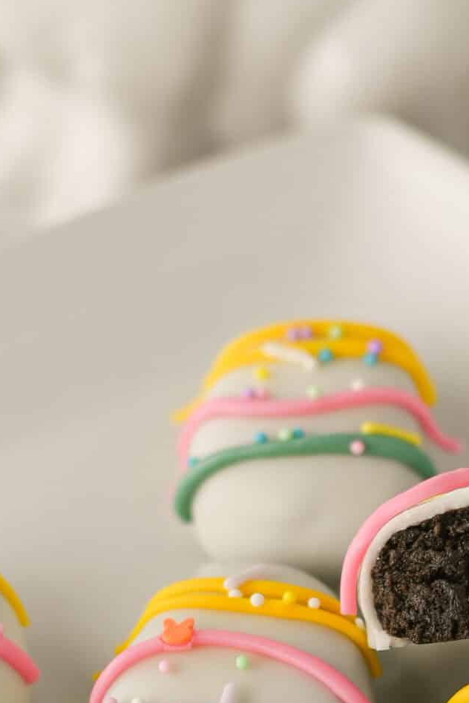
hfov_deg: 10.0
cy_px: 693
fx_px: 2638
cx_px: 516
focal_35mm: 135
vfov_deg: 14.9
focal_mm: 50
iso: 160
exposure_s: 1/250
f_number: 3.2
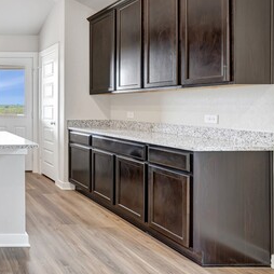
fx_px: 269
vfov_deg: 53.6
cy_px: 107
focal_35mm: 30
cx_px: -57
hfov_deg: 38.9
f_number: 9
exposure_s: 1.6
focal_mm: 14
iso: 100
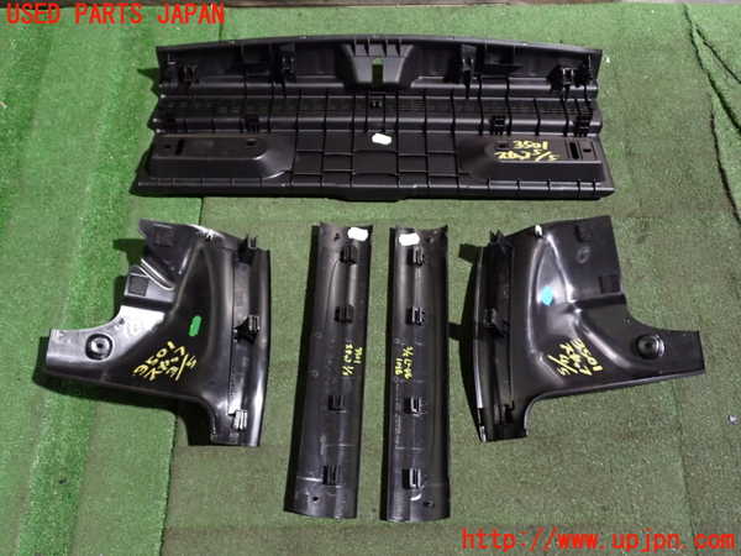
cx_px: 370
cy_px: 278
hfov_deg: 51.4
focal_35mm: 36
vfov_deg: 39.7
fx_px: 771
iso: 800
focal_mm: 6.37
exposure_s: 1/13
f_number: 2.5
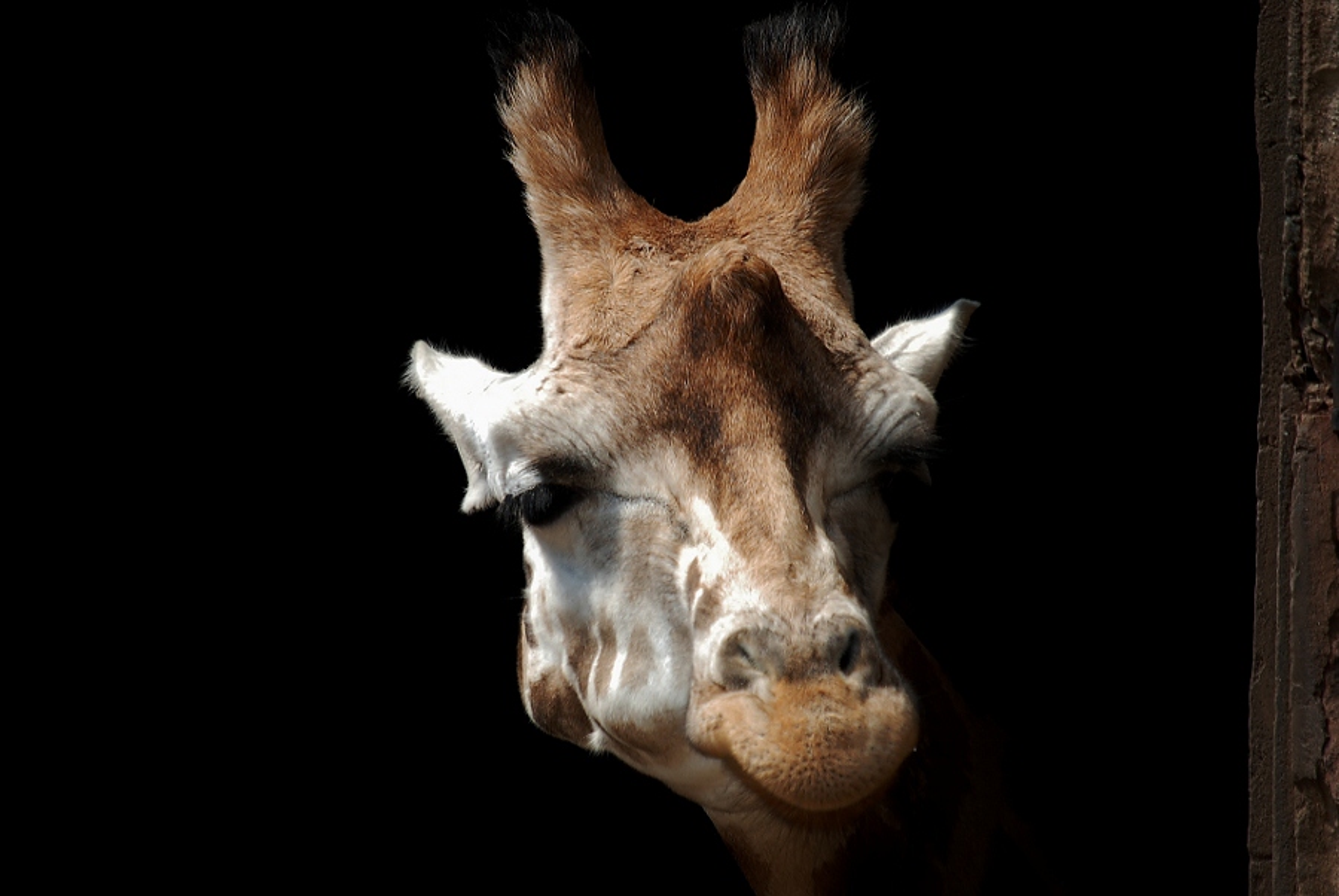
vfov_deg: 1.8
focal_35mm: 750
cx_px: 670
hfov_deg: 2.7
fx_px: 27922
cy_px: 448
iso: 250
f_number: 6.3
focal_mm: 500
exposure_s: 1/500
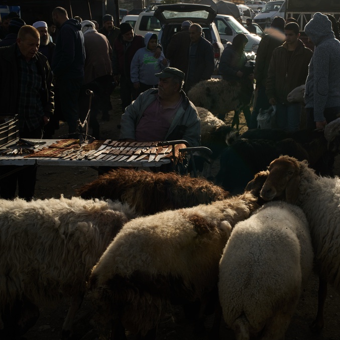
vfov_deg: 37.6
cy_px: 171
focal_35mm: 45
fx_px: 500
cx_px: 217
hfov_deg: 37.3
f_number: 13
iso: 500
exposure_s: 1/500
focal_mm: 35
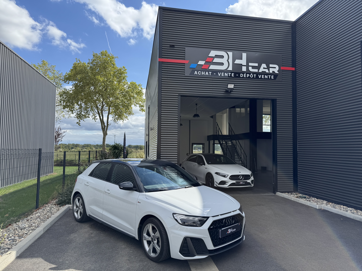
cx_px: 181
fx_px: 251
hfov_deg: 71.6
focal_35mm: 24
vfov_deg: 56.8
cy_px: 136
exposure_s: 1/3413
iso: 80
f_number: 1.78
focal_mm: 6.76
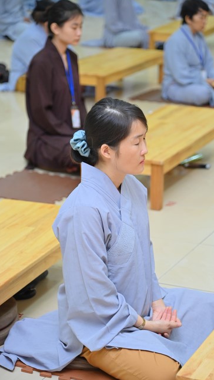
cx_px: 123
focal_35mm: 100
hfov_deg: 12.1
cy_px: 190
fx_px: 1009
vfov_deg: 21.4
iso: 1250
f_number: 4
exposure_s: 1/100
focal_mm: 95
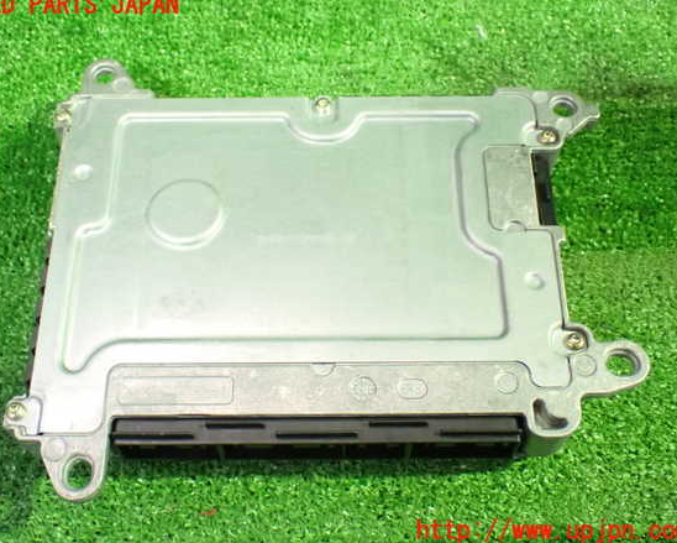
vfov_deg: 32.1
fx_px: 942
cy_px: 268
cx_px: 325
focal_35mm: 47
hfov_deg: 39.5
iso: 1600
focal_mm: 7.84
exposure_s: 1/40
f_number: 2.9
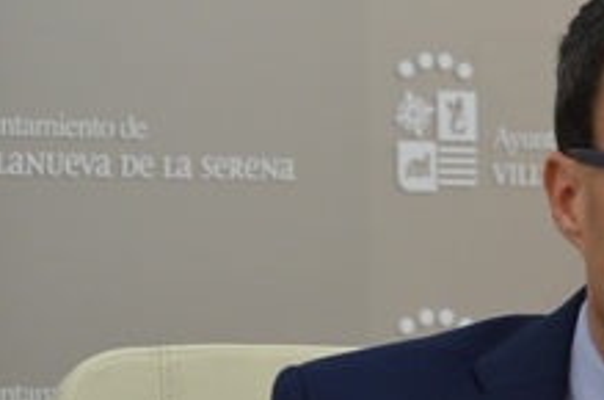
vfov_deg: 5.7
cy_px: 251
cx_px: 651
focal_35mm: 241
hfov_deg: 8.5
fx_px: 4042
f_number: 5.6
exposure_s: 1/60
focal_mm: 55
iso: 720
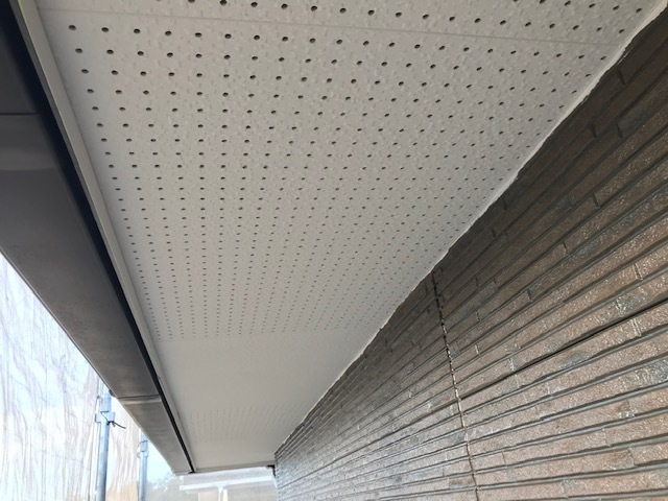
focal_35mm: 28
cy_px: 250
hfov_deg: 63.4
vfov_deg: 49.7
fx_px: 540
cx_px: 334
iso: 25
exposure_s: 1/60
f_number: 1.8
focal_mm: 3.99
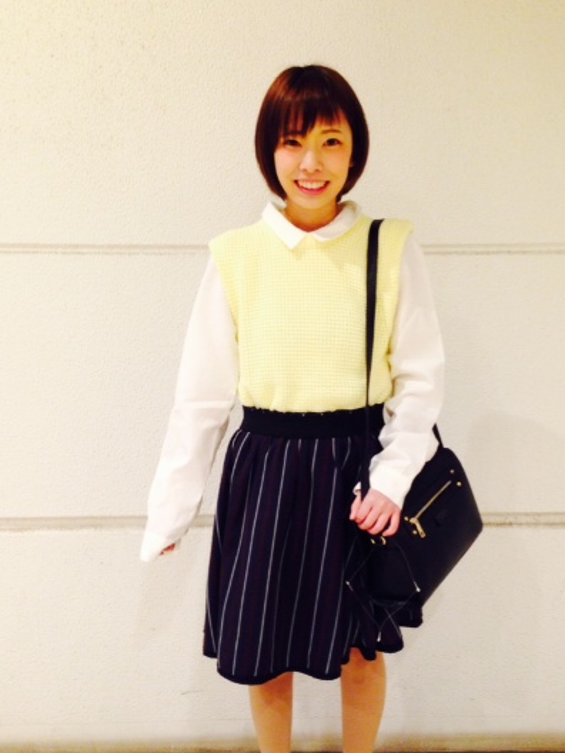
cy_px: 436
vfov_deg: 46.6
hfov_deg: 35.9
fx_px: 871
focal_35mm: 40
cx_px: 320
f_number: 2.4
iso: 125
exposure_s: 1/20
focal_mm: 4.12
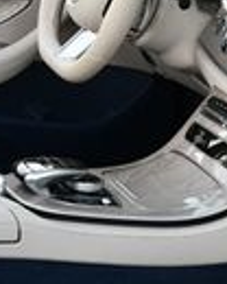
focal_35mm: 166
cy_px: 251
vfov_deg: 11.6
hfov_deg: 9.3
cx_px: 44
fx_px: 1394
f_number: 5.6
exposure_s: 1/250
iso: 250
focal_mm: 18
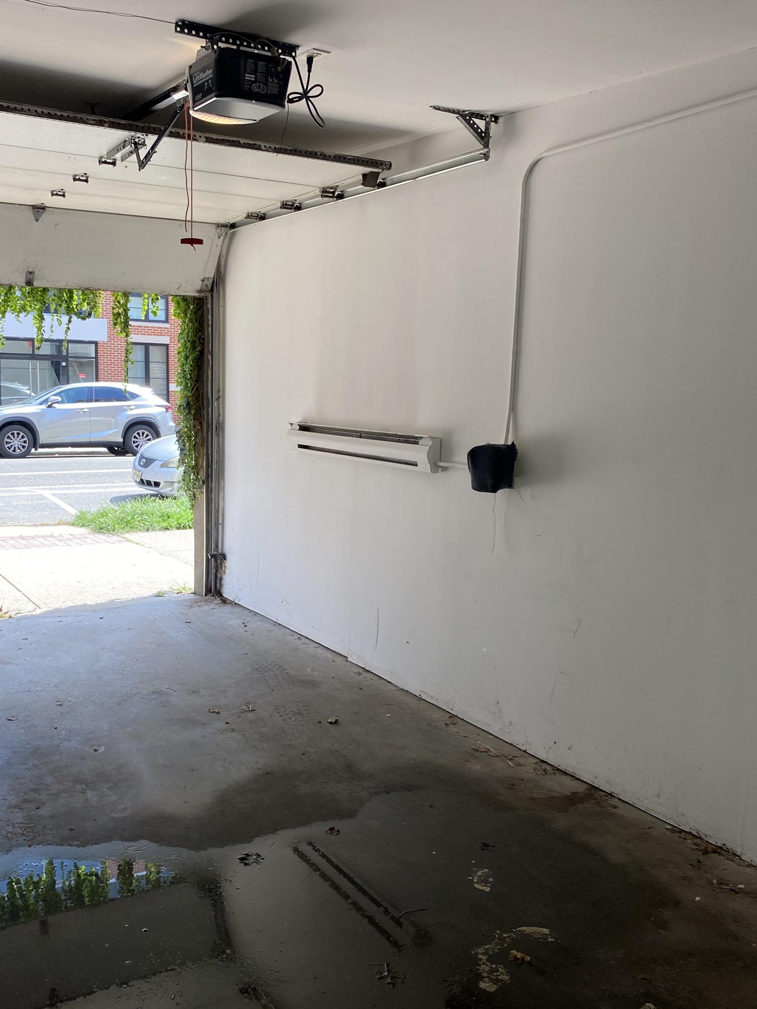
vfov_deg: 58.3
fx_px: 904
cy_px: 526
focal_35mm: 31
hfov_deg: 45.3
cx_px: 326
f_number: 1.8
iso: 32
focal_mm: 4.25
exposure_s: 1/275
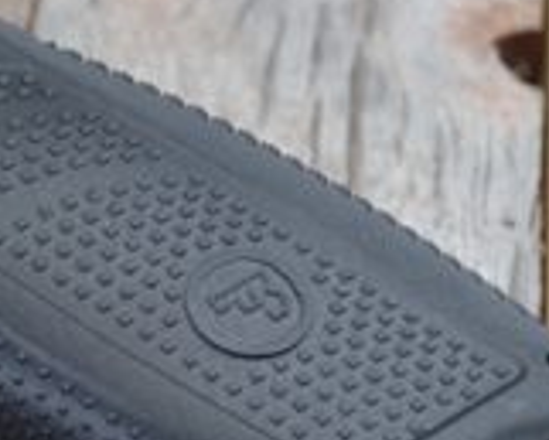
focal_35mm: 254
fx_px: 4130
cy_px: 244
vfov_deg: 6.1
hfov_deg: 7.4
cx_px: -467
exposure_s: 1/80
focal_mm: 38
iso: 200
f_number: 6.3
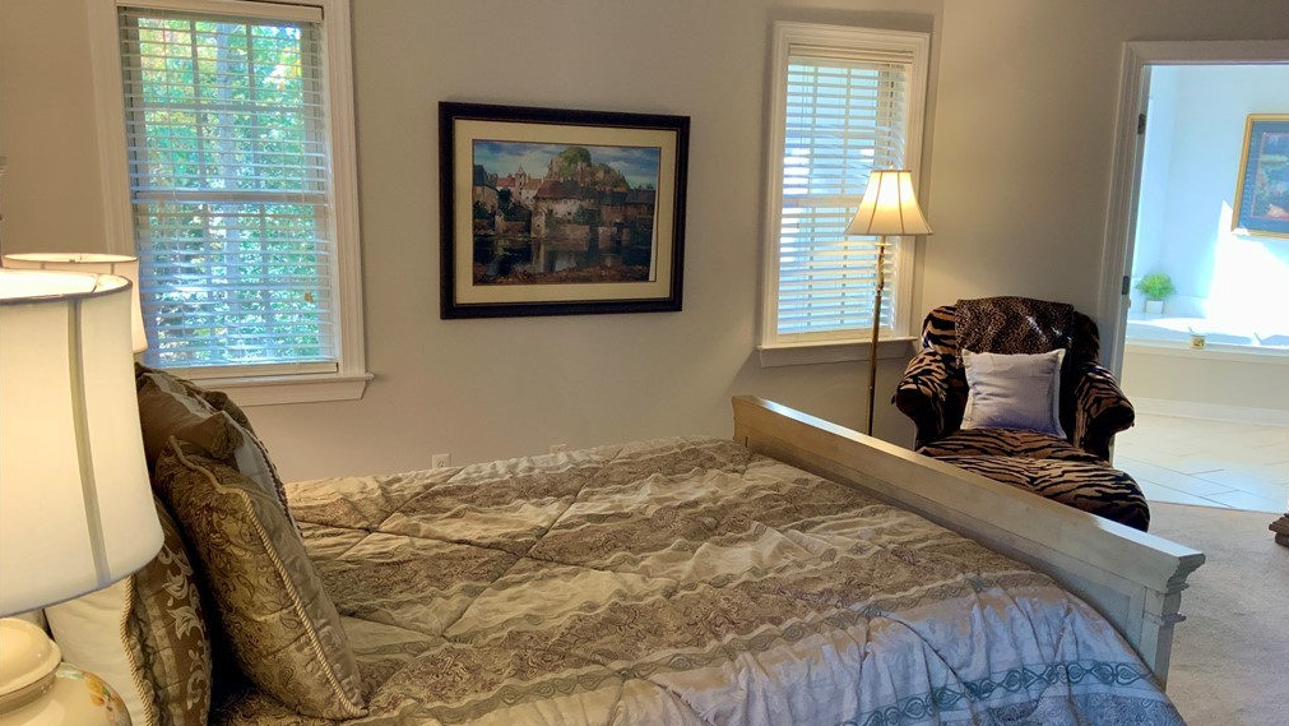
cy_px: 396
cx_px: 650
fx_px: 1094
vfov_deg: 36.7
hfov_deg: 61.0
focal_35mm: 32
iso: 100
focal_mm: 3
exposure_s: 1/60
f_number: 1.8
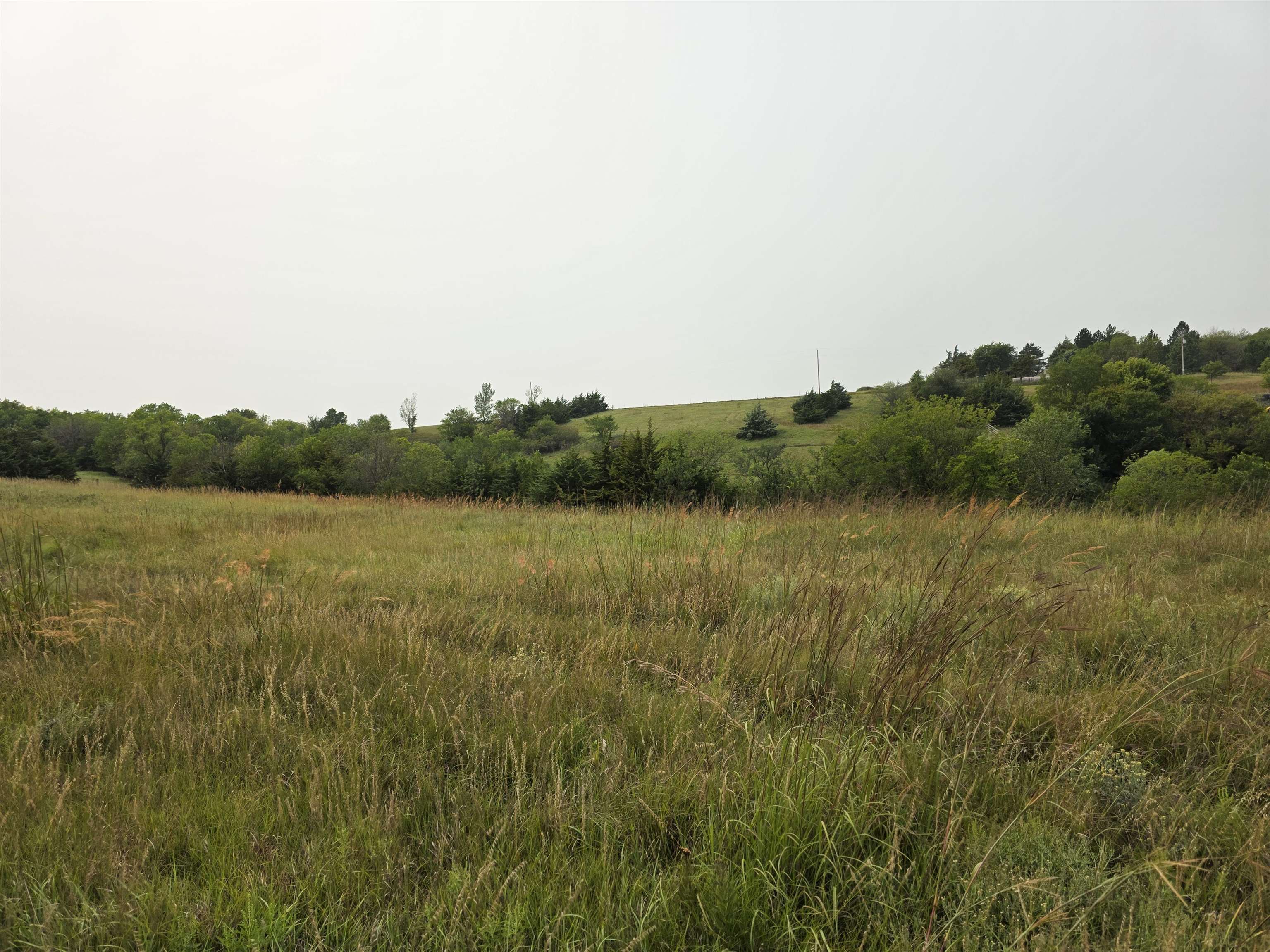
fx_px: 844
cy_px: 476
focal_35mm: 23
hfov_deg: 73.9
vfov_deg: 58.9
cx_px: 635
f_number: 1.7
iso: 80
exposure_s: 1/5608
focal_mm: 6.3
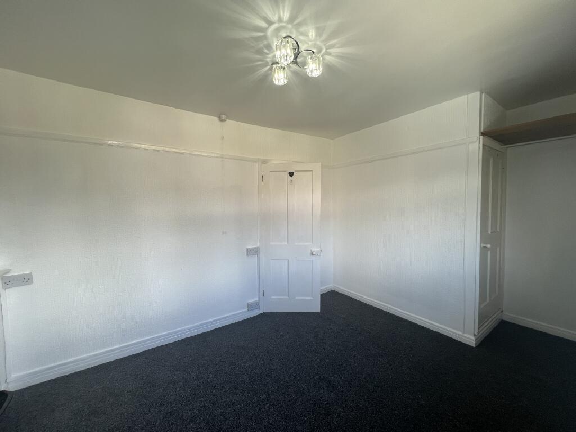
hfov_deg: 106.2
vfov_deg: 89.9
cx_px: 288
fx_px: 216
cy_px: 216
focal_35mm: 13
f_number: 1.8
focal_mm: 1.57
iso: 50
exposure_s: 1/100
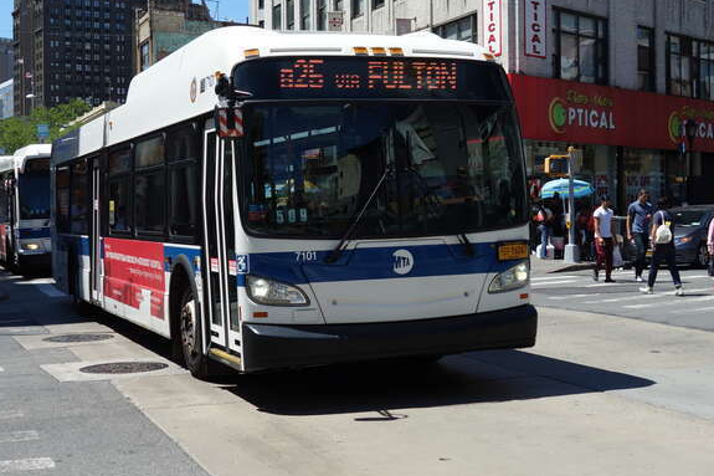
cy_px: 198
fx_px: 1130
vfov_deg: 23.7
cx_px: 348
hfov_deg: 35.1
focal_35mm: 57
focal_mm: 15.28
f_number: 4.5
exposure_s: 1/800
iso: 125
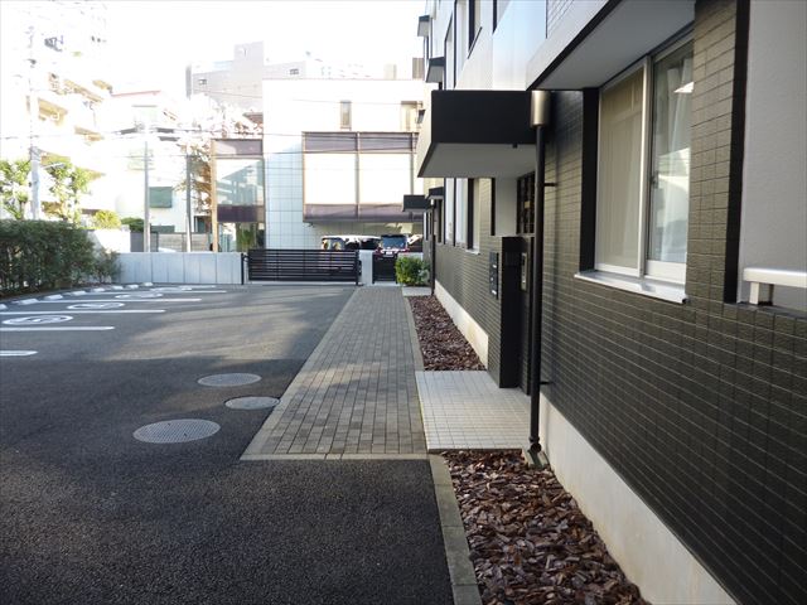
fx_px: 653
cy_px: 302
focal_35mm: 28
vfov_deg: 49.7
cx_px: 404
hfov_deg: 63.4
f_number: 3.1
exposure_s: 1/100
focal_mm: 5
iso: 100
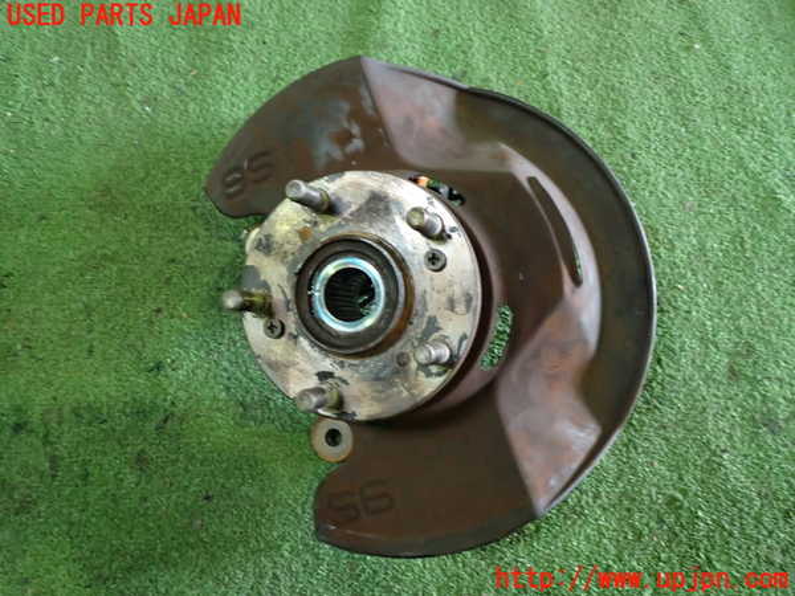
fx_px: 689
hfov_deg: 60.0
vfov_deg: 46.8
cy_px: 298
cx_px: 398
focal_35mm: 30
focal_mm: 5.4
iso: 400
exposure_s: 1/30
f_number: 2.3
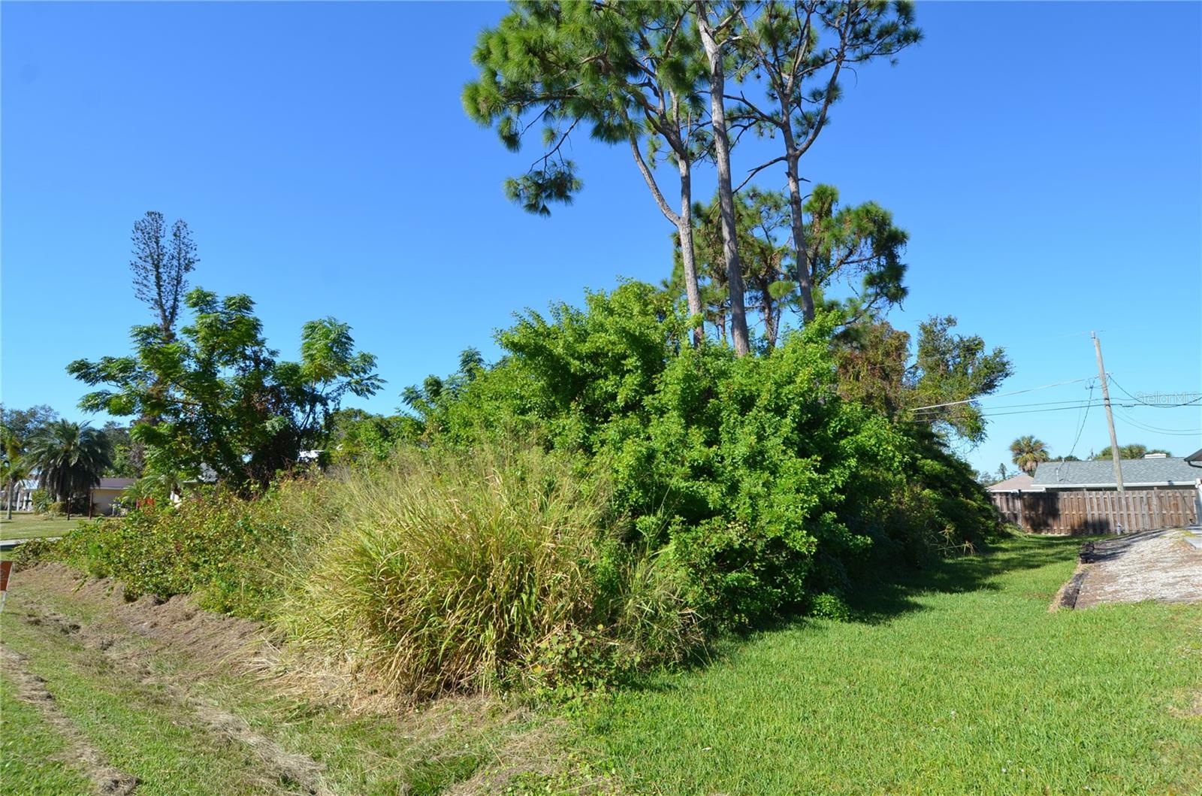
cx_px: 601
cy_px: 398
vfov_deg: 67.1
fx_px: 600
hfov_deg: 90.1
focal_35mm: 18
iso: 110
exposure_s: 1/250
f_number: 8
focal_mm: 12
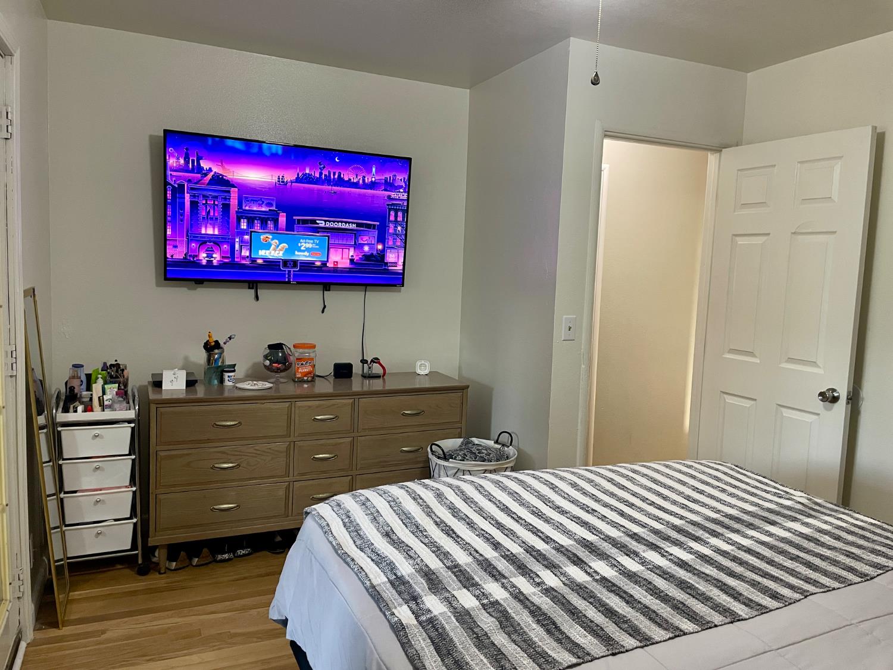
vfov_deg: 53.1
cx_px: 446
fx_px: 671
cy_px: 335
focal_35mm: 26
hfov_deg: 67.3
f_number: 1.6
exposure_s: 1/60
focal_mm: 4.2
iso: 200
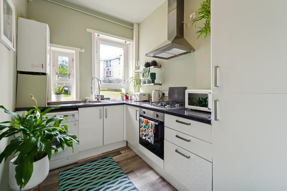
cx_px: 144
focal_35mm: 14
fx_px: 112
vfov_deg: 81.2
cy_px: 96
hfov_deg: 104.2
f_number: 4
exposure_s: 1/100
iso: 640
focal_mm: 14
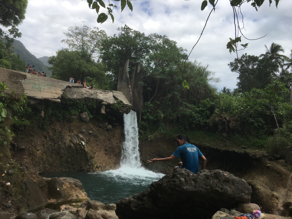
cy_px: 110
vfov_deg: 48.2
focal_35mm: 29
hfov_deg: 61.7
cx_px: 146
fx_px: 245
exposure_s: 1/1012
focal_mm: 4.15
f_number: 2.2
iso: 25
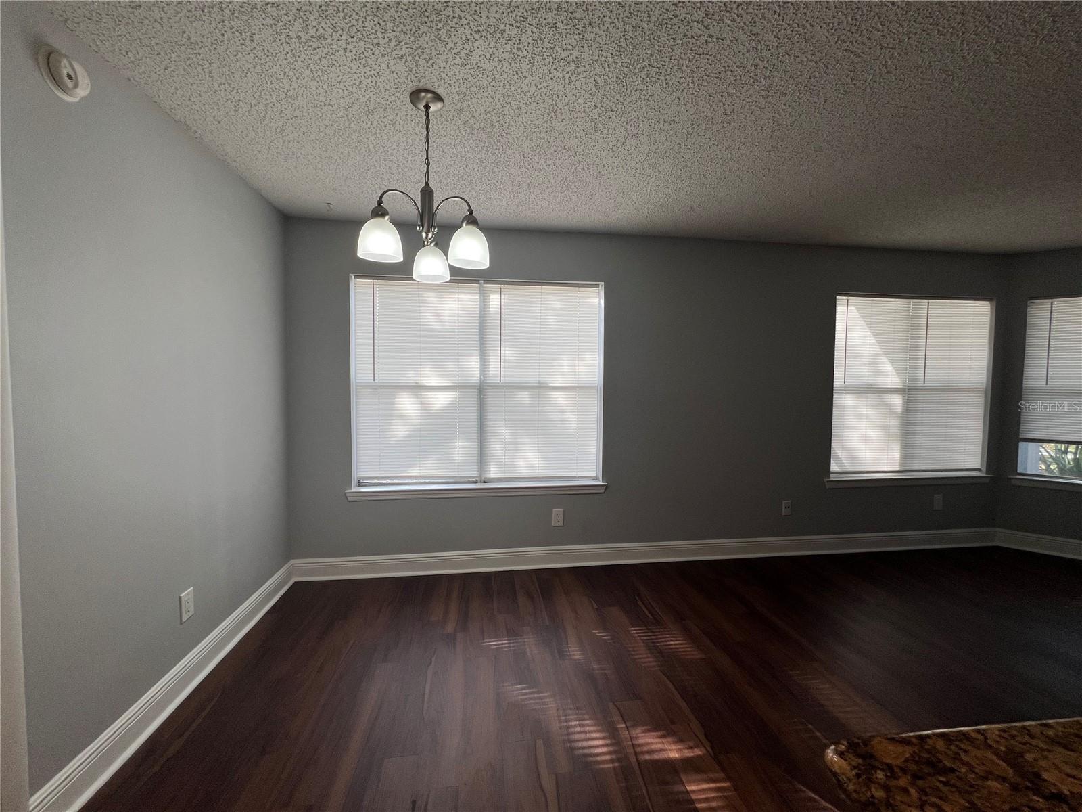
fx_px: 406
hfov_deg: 106.2
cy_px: 406
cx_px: 541
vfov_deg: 89.9
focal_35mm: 13
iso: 50
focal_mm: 1.57
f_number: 1.8
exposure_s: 1/120
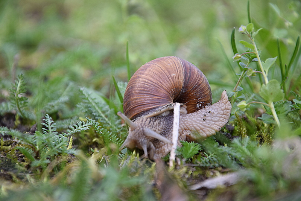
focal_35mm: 158
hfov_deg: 13.0
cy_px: 100
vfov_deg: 8.7
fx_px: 1317
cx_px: 150
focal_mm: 105
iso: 400
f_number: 7.1
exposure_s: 1/125
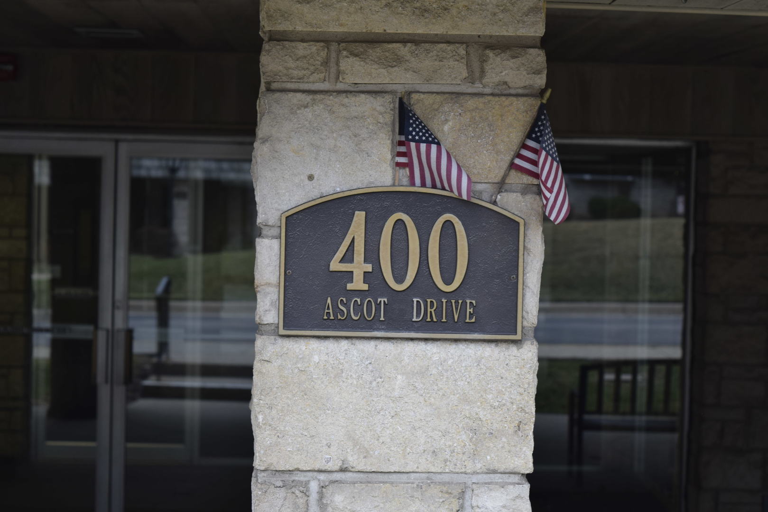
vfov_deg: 16.6
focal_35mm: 82
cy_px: 256
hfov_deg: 24.6
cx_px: 384
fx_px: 1760
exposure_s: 1/125
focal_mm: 55
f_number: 5.6
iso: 400
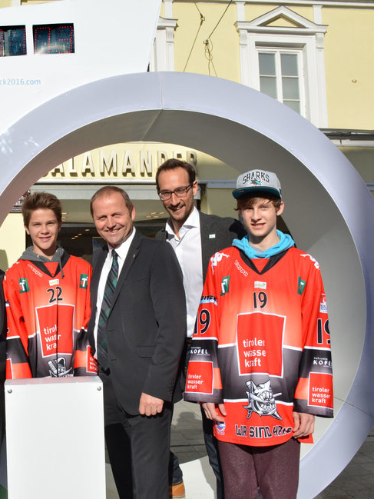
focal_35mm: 40
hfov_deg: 34.5
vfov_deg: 46.8
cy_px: 246
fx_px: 576
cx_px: 57
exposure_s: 1/800
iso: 400
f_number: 14
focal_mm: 18
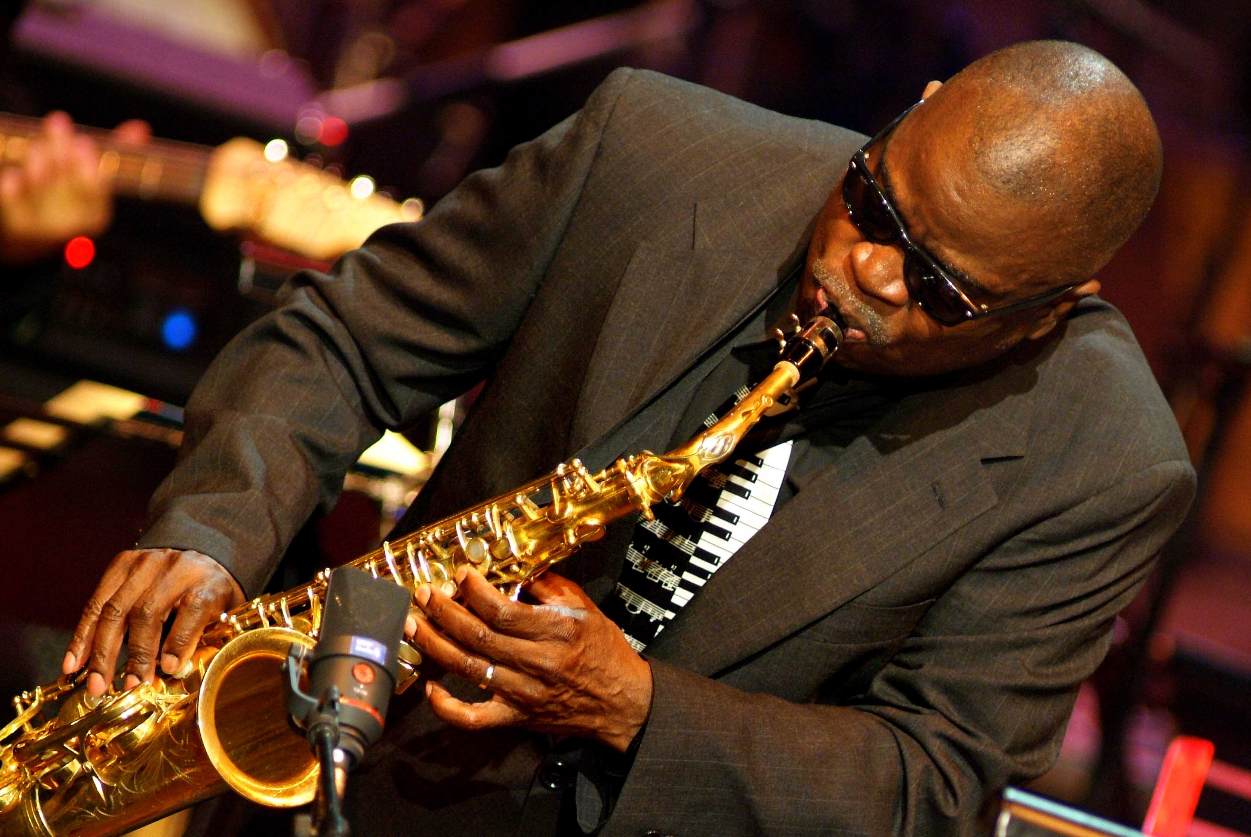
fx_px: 19723
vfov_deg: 2.4
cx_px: 660
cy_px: 466
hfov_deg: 3.6
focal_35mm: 567
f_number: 3.3
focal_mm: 300
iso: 1600
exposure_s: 1/125
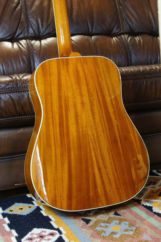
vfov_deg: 33.4
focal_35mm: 60
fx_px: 403
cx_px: 80
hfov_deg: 22.6
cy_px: 121
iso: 100
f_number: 7.1
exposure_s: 1/4
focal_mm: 40
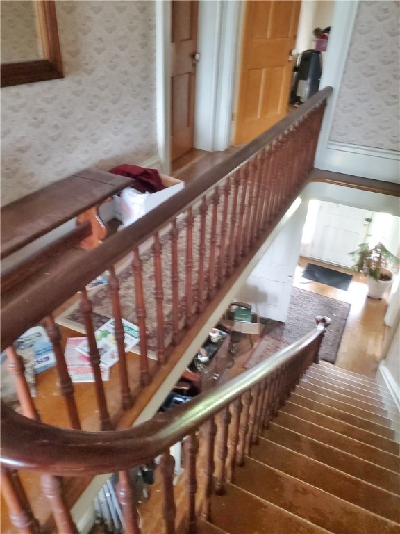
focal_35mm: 26
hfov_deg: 53.1
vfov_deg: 67.3
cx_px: 200
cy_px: 267
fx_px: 401
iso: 640
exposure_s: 1/10
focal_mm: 4.3
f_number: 1.5
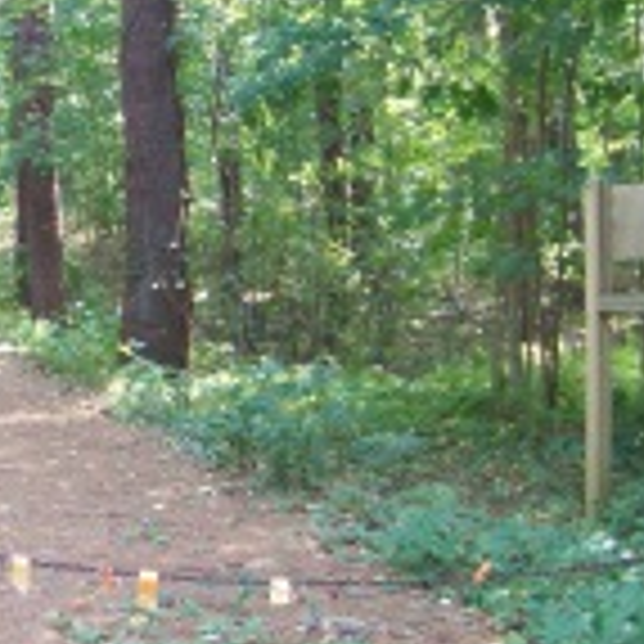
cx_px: 36
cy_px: 313
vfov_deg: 19.9
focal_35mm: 87
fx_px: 1831
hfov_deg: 19.5
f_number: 2.8
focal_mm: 5.85
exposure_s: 1/30
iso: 190
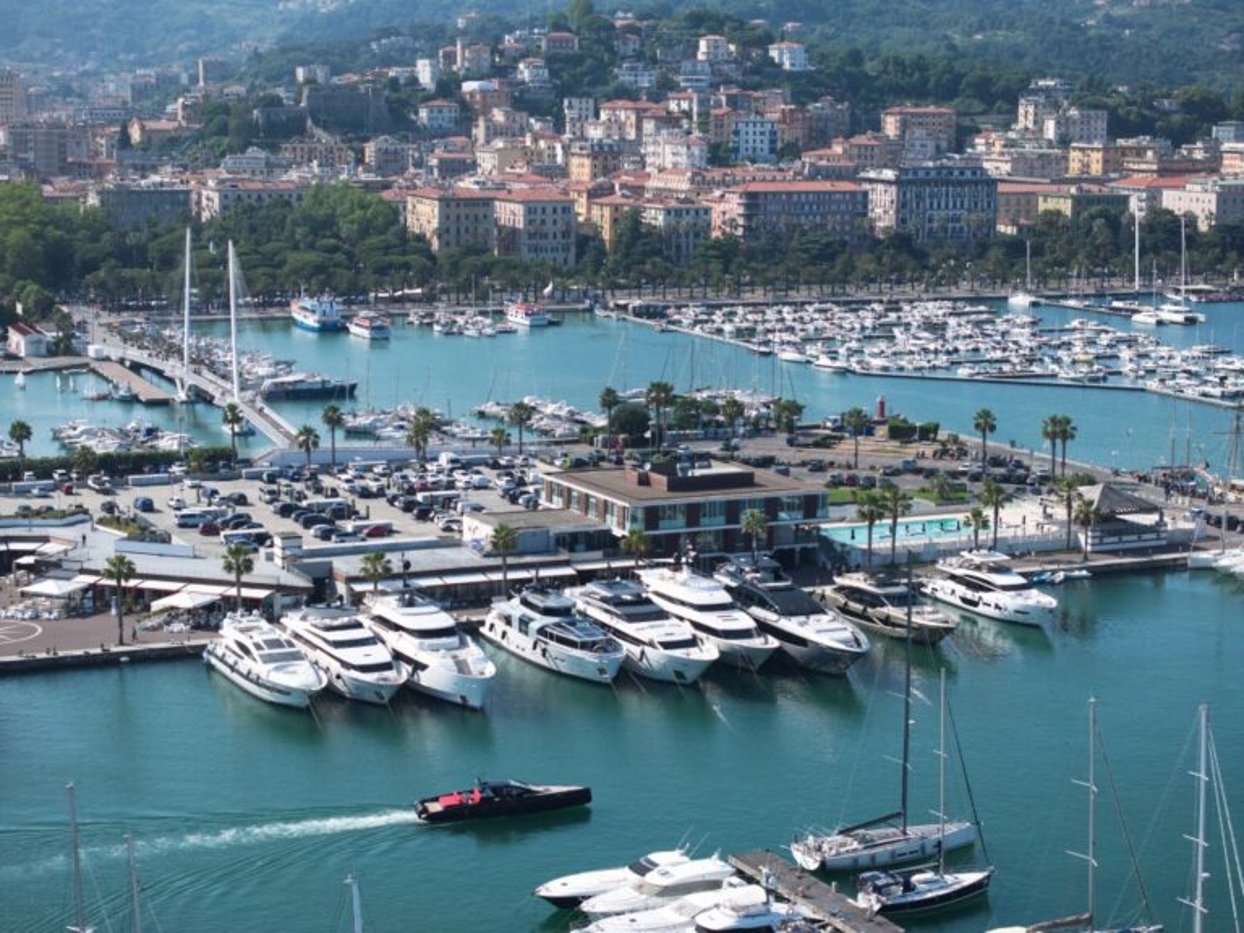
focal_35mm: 70
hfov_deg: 27.8
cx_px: 622
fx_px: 2516
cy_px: 466
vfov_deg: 21.0
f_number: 2.8
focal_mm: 19.35
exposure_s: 1/100
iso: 140
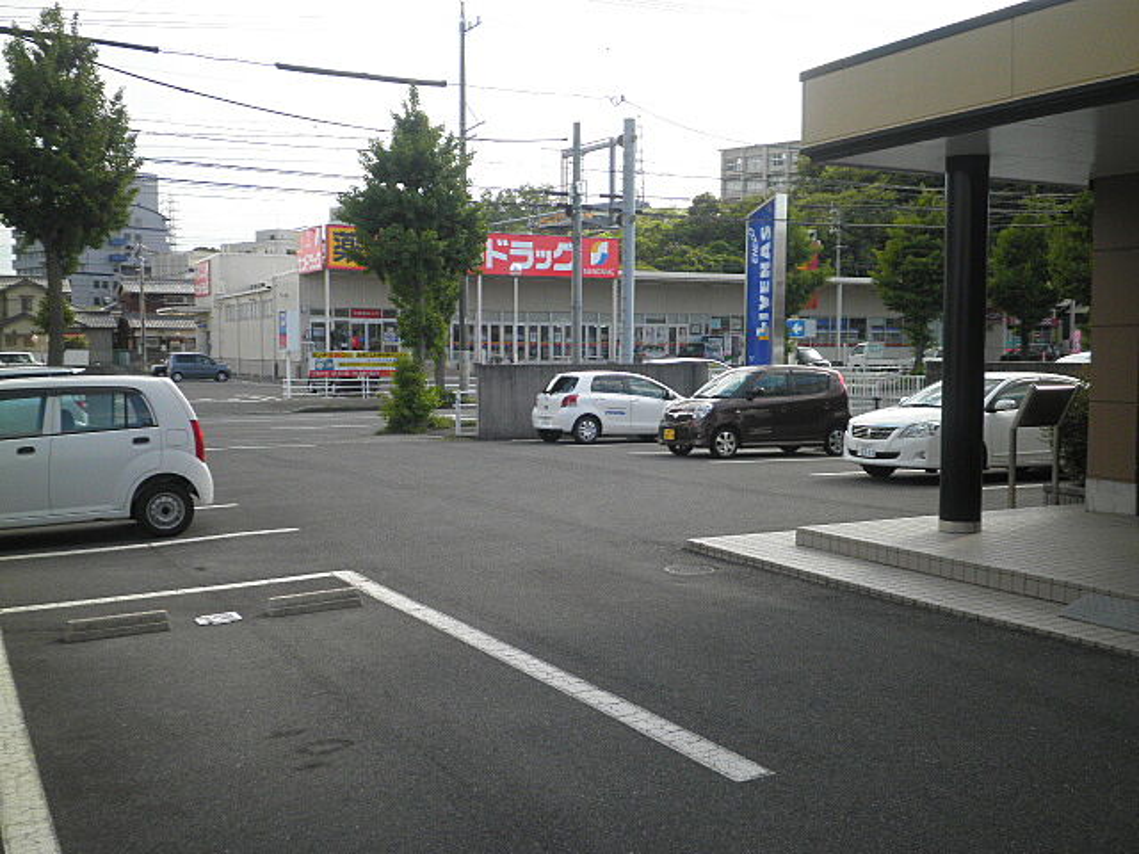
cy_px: 427
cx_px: 570
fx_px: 1185
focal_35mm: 36
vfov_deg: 39.7
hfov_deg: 51.4
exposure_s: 1/400
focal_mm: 6.4
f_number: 3.1
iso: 64
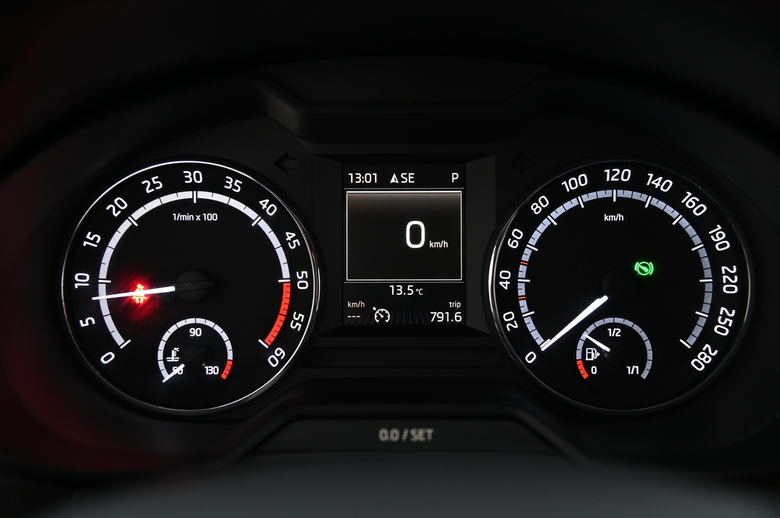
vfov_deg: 29.2
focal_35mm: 46
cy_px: 259
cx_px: 390
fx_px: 996
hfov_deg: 42.8
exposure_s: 1/20
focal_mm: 46
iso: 2000
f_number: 4
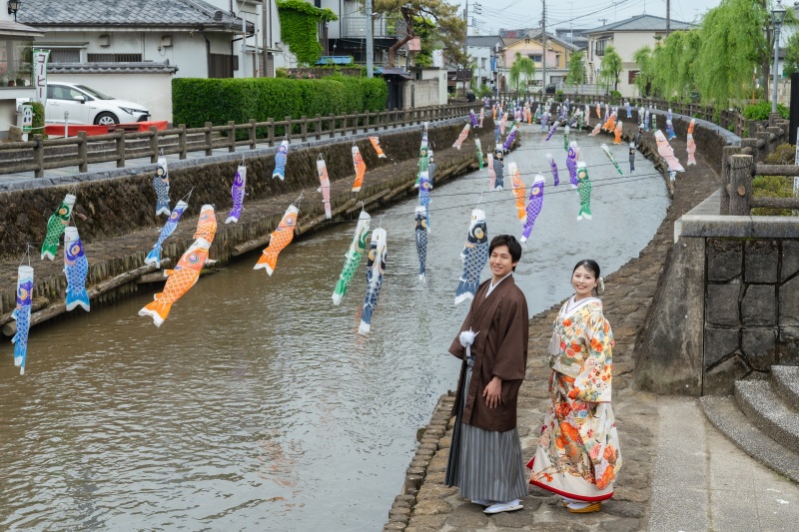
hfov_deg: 33.9
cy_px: 266
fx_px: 1309
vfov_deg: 23.0
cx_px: 400
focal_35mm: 59
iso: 640
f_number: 8
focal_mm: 59
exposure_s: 1/640
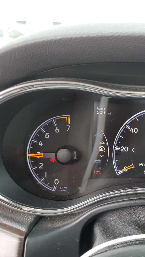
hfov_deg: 27.7
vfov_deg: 51.6
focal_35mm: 39
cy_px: 130
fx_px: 266
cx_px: 161
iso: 60
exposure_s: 1/60.2
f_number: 1.5
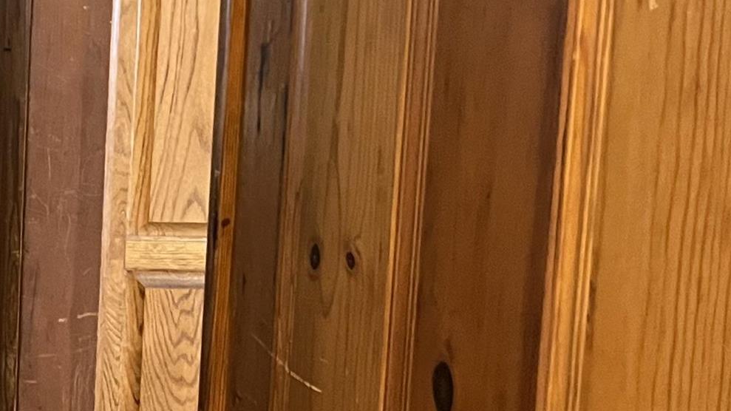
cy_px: -25
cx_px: -307
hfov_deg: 21.1
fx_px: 1705
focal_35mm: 88
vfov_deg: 13.5
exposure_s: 1/30
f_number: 1.5
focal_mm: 5.7
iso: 500
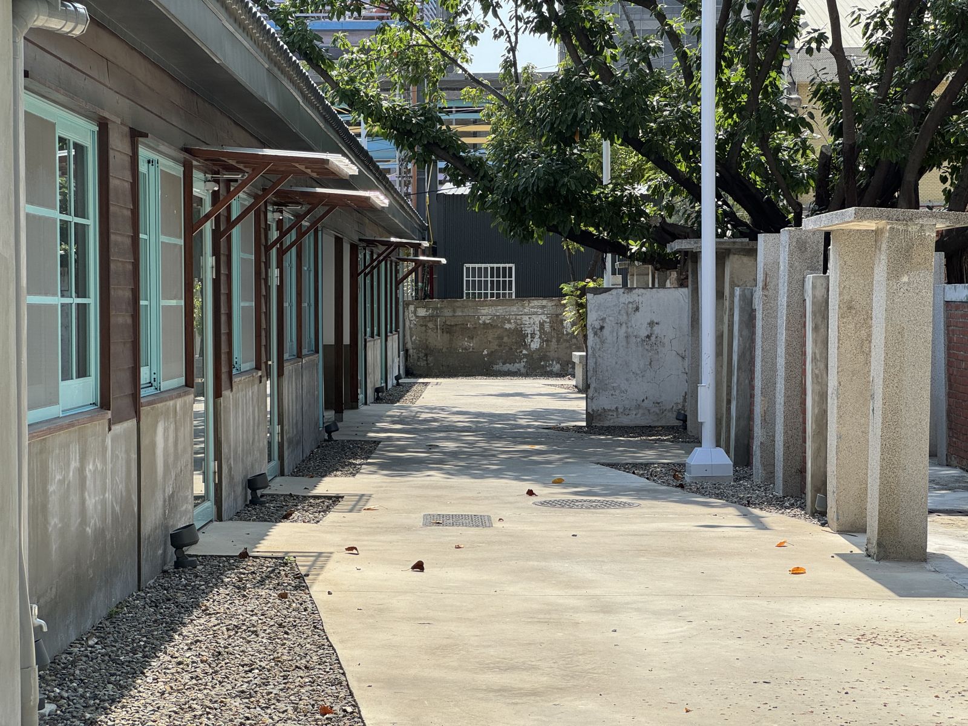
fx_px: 2153
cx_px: 484
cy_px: 363
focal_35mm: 77
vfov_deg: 19.1
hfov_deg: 25.3
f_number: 2.8
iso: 25
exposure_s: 1/492
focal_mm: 9
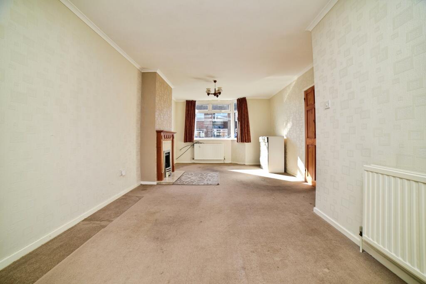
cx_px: 213
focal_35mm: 14
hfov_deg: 104.2
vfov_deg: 81.2
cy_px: 142
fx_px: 166
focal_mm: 14
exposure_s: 1/60
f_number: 8
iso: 100
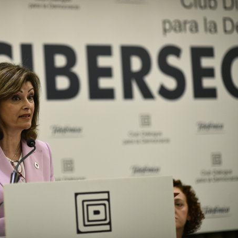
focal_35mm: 135
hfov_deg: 12.9
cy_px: 119
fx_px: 1050
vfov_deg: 12.9
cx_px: 60
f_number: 2.2
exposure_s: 1/400
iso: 2000
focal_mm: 105
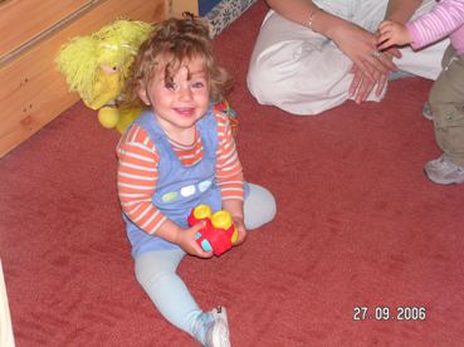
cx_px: 232
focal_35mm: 71
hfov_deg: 27.4
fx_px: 951
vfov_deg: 20.7
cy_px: 174
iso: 200
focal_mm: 11.9
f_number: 3.3
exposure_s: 1/80
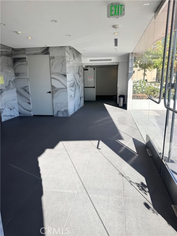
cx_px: 88
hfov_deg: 56.8
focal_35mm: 24
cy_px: 118
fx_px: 164
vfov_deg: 71.6
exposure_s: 1/912
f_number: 1.78
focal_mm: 6.76
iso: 80
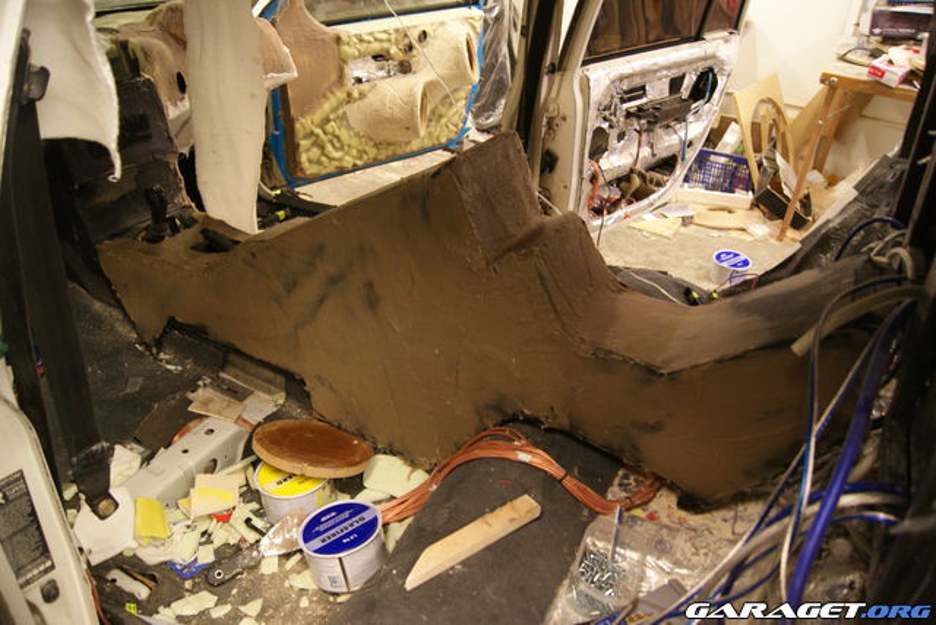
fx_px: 702
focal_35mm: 27
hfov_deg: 67.4
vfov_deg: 48.0
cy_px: 312
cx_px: 468
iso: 400
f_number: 3.5
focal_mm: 18
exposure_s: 1/4
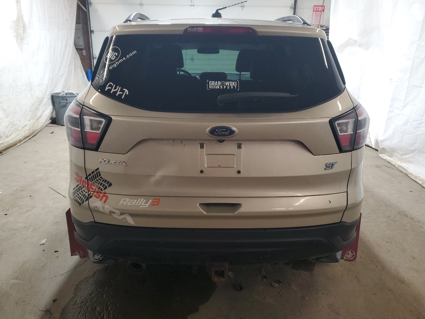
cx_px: 212
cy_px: 160
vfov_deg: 53.1
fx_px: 319
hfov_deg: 67.3
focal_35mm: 26
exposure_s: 1/60.2
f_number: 1.5
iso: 124
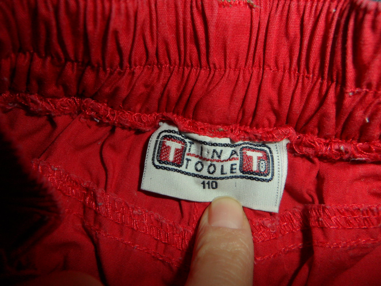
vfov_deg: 56.8
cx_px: 190
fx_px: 264
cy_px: 143
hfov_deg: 71.6
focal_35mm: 24
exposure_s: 1/10
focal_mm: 4.1
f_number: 8.2
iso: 100
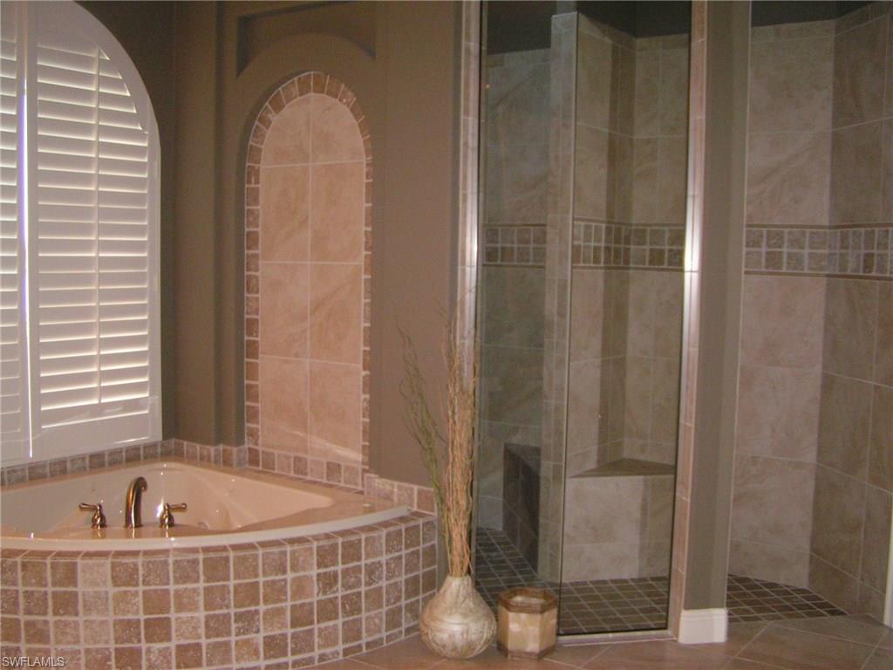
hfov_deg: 49.0
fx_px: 980
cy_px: 335
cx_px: 446
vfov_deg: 37.7
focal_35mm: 38
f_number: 2.8
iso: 200
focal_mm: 5.8
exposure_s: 1/40
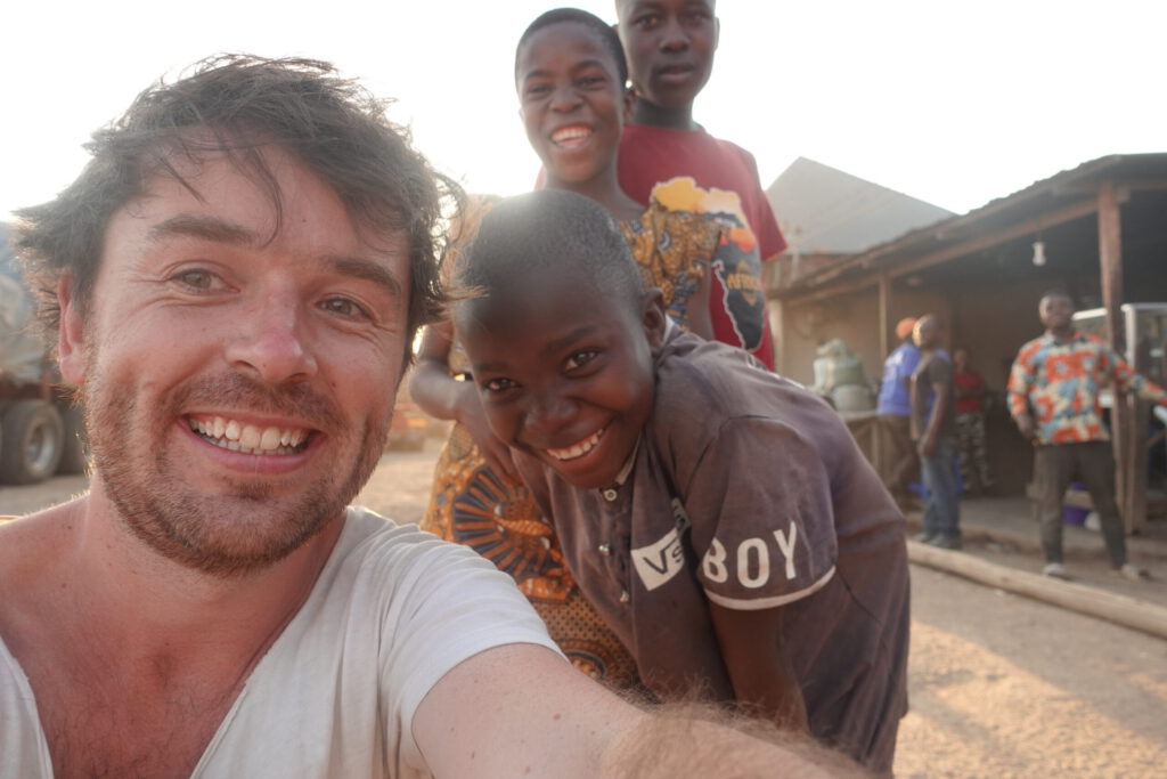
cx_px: 584
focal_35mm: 24
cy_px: 390
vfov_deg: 53.1
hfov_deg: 73.7
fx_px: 778
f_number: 2.8
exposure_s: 1/250
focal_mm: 9.4
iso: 200
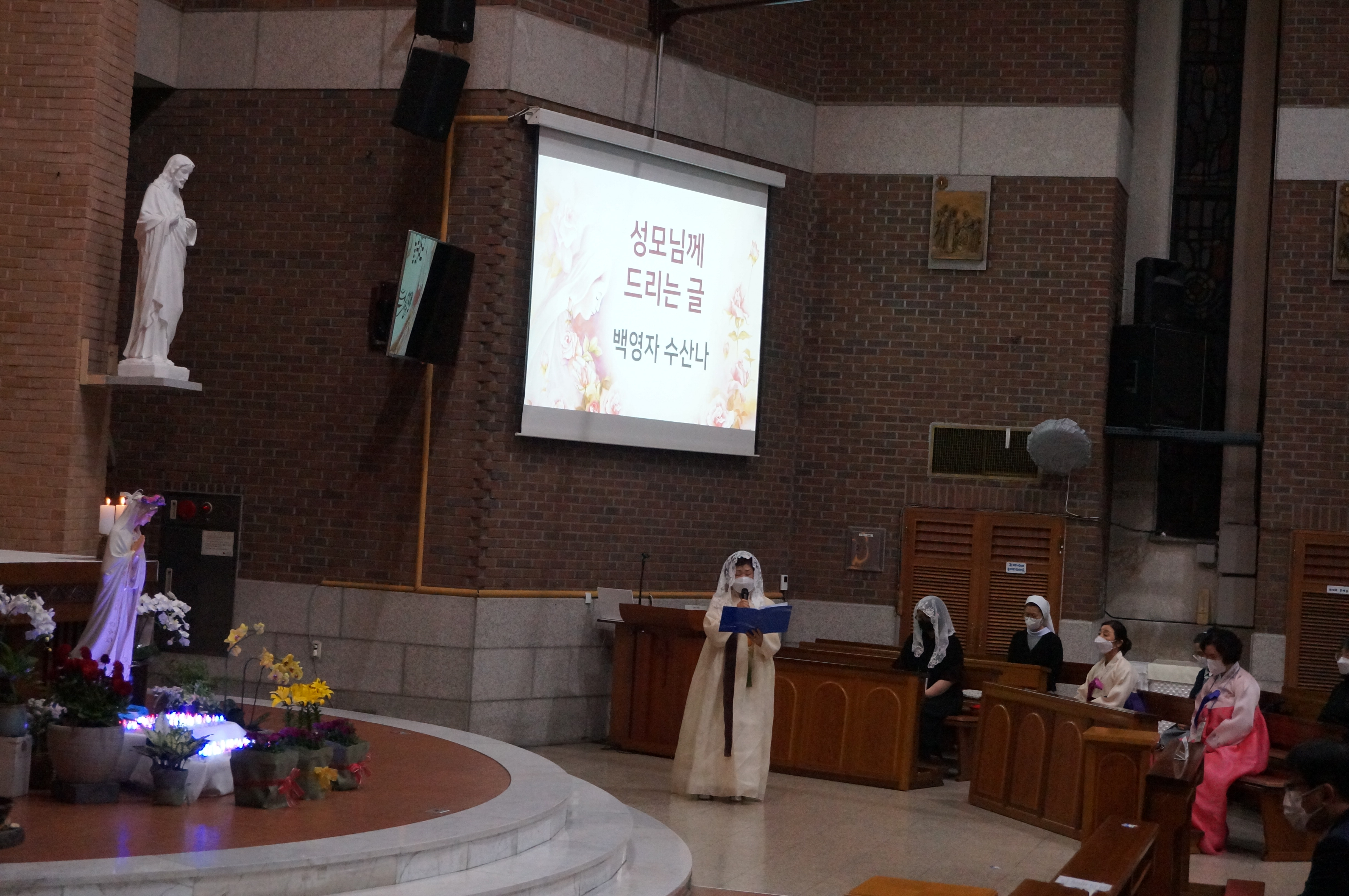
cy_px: 448
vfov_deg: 23.1
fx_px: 2190
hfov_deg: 34.2
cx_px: 674
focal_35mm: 58
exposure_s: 1/160
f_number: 5.6
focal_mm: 39
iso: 2500
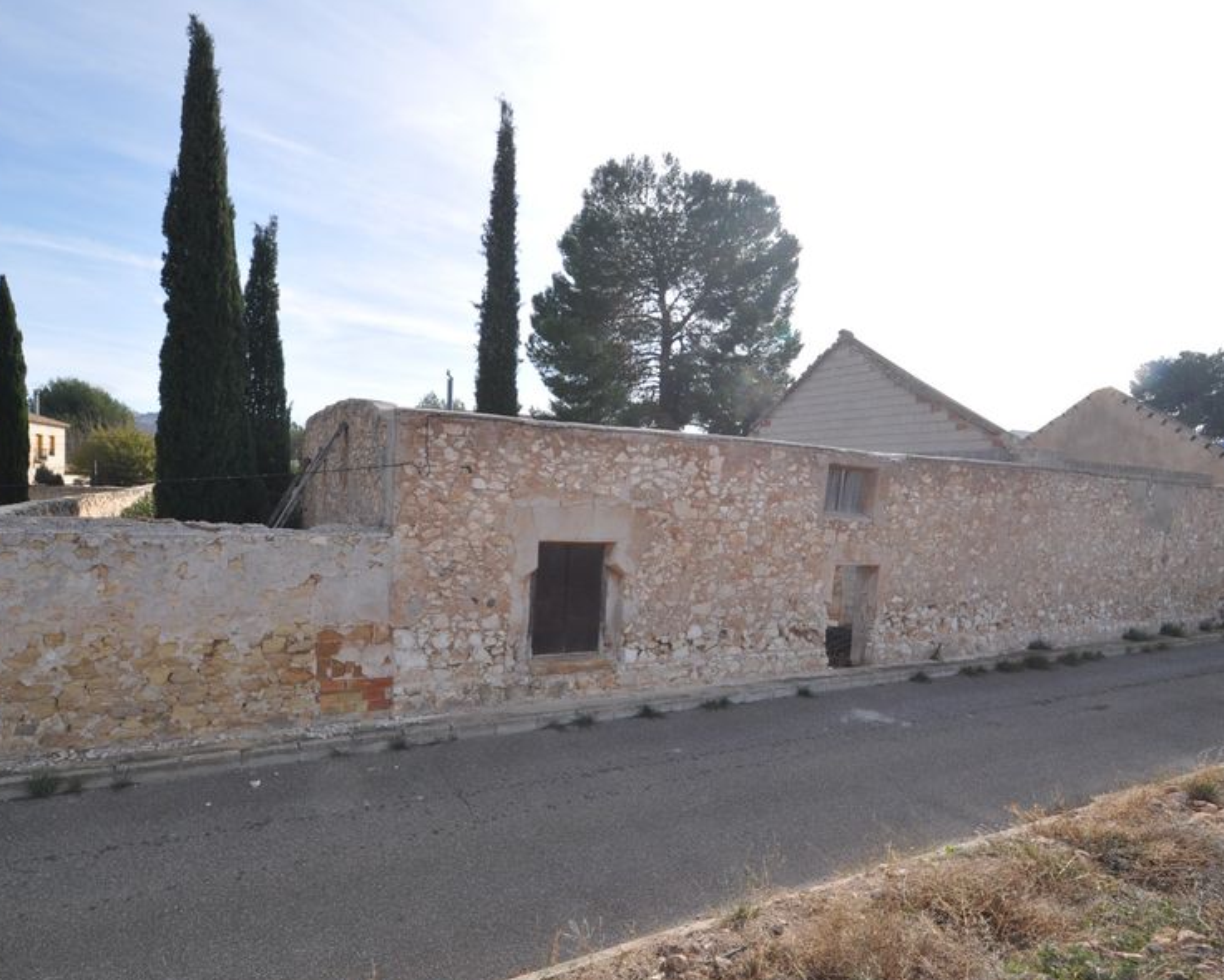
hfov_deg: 86.3
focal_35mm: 18
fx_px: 652
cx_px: 574
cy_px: 514
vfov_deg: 73.8
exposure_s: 1/320
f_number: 9
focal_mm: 10
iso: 200
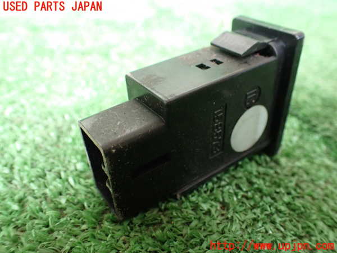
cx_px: 168
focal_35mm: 30
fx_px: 292
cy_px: 126
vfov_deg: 46.8
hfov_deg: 60.0
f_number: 2.3
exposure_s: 1/60
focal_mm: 5.4
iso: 800
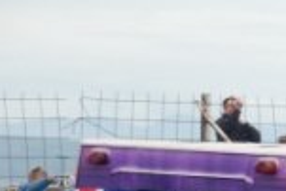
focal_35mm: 413
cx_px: 589
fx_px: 3285
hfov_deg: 4.9
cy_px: 274
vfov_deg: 3.3
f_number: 5.3
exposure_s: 1/500
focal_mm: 65
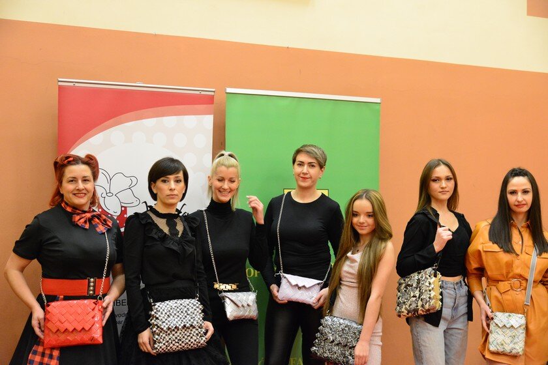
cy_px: 182
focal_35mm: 50
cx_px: 274
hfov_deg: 39.6
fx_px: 761
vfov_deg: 27.0
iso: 6400
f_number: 4
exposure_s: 1/100
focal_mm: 50
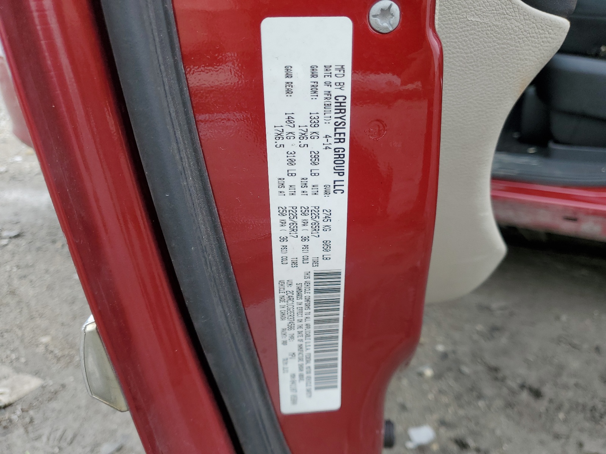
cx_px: 303
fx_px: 455
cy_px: 227
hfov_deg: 67.3
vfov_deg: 53.1
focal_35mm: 26
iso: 50
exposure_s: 1/556
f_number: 1.5
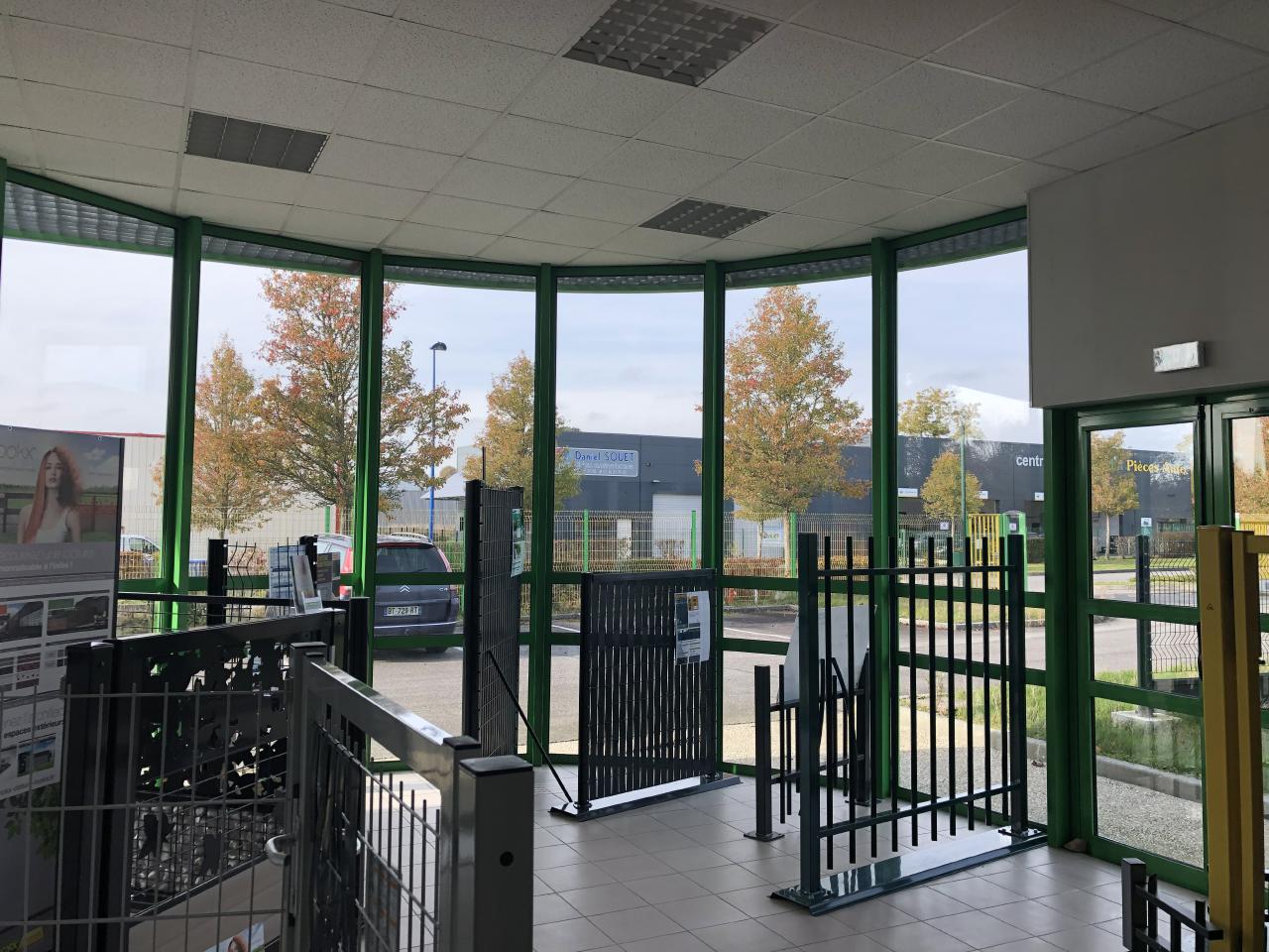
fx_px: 1026
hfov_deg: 63.4
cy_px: 476
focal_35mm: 28
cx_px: 634
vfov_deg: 49.7
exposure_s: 1/432
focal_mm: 3.99
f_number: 1.8
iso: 20
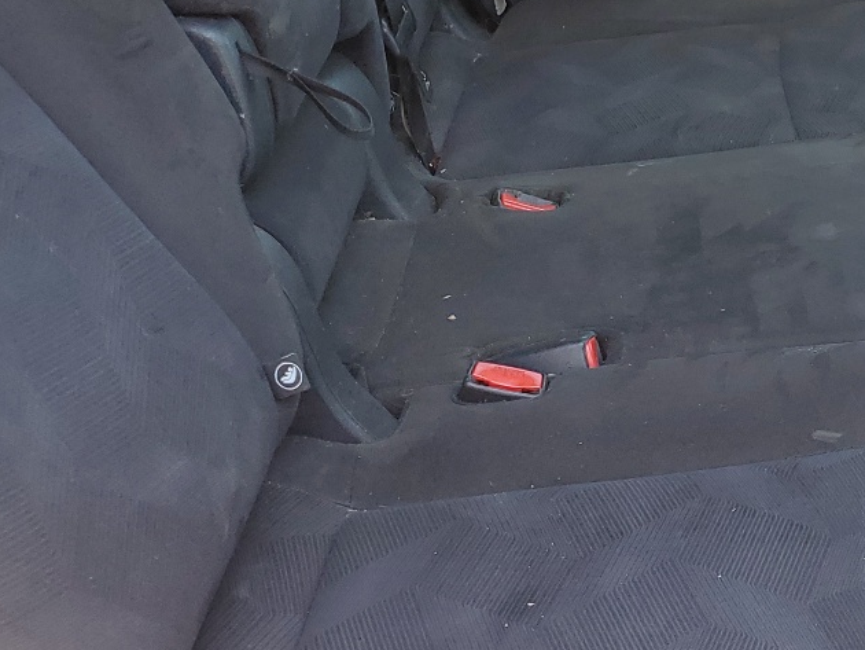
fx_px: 1650
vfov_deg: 22.3
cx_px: 1004
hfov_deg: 26.5
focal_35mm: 66
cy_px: 293
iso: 53
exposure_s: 1/120
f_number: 1.5
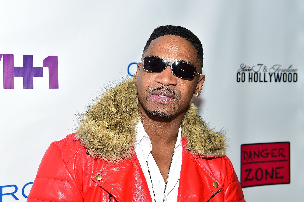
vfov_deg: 25.0
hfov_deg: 36.9
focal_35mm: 54
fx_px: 456
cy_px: 101
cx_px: 143
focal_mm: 48
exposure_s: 1/60
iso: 1600
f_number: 5.6
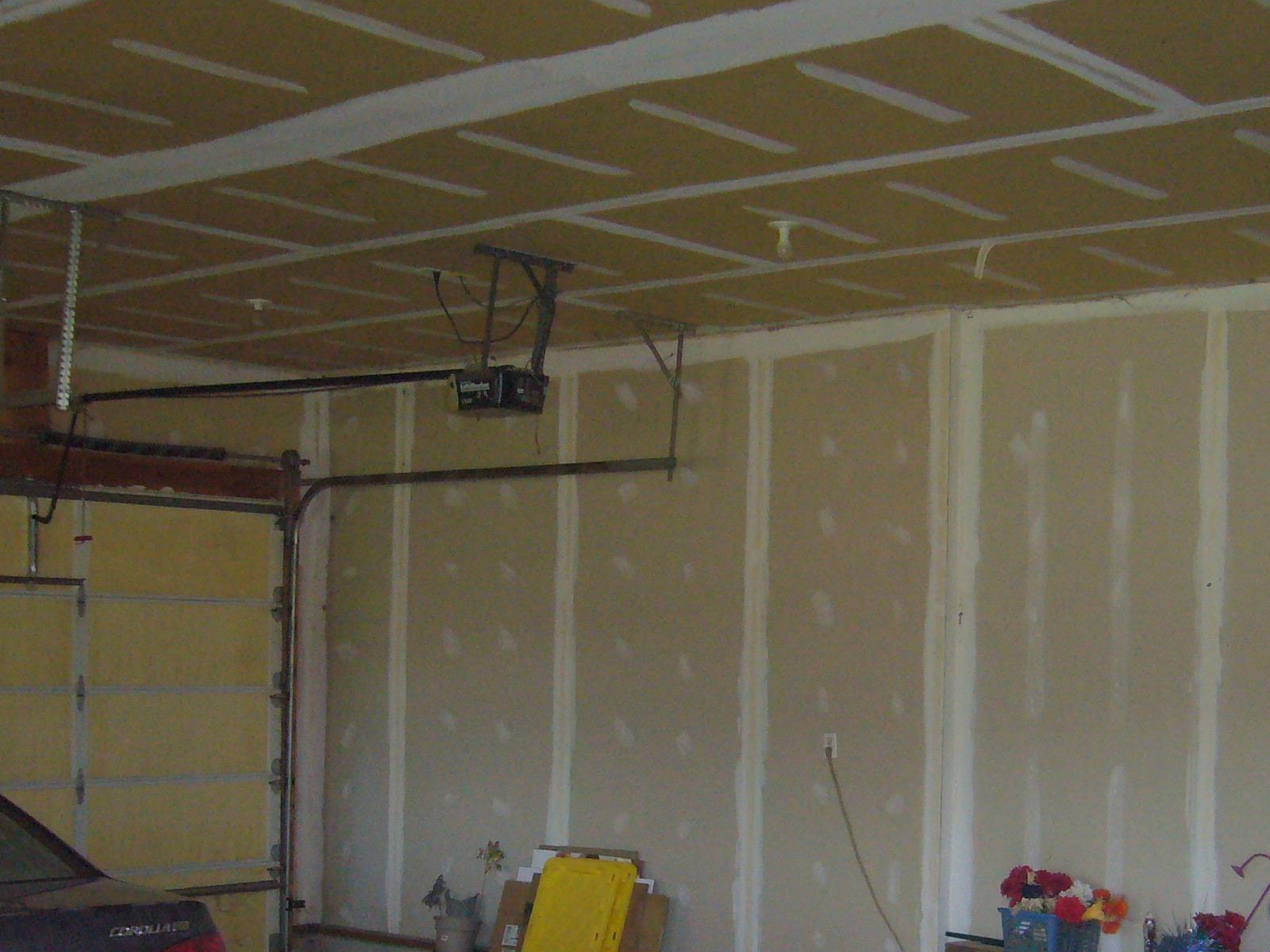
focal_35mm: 56
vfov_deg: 25.7
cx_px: 768
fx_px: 2055
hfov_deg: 34.2
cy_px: 735
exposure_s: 1/60
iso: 250
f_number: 2.8
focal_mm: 5.8
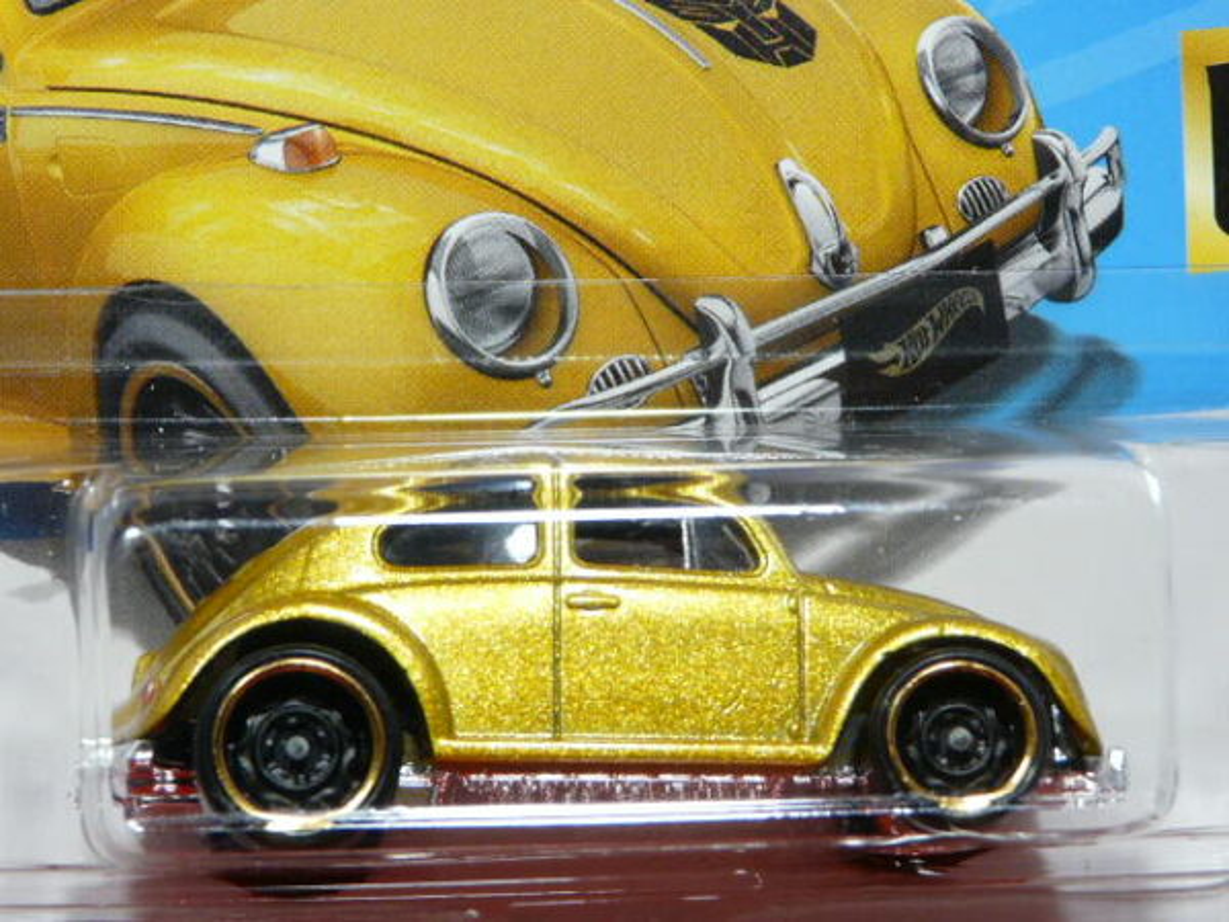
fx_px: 6178
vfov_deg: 8.5
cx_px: 614
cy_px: 461
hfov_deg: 11.4
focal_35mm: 174
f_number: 3.6
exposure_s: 1/50
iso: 160
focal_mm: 18
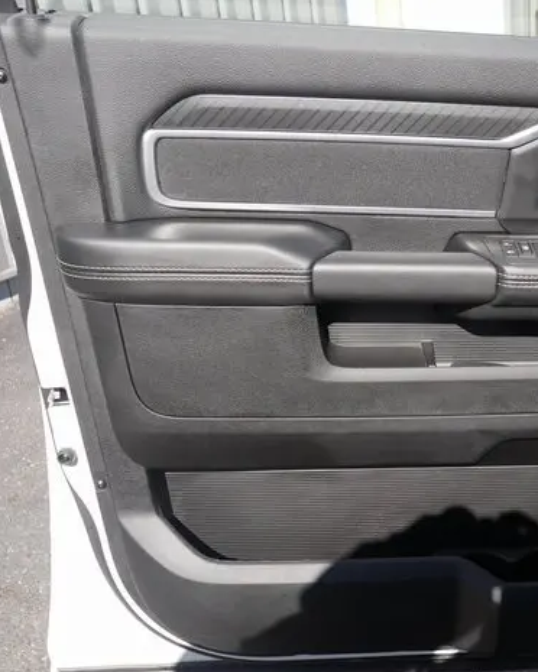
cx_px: 437
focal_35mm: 43
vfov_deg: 42.9
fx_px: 856
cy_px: 345
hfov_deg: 33.8
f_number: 5
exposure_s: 1/400
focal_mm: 16
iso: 200
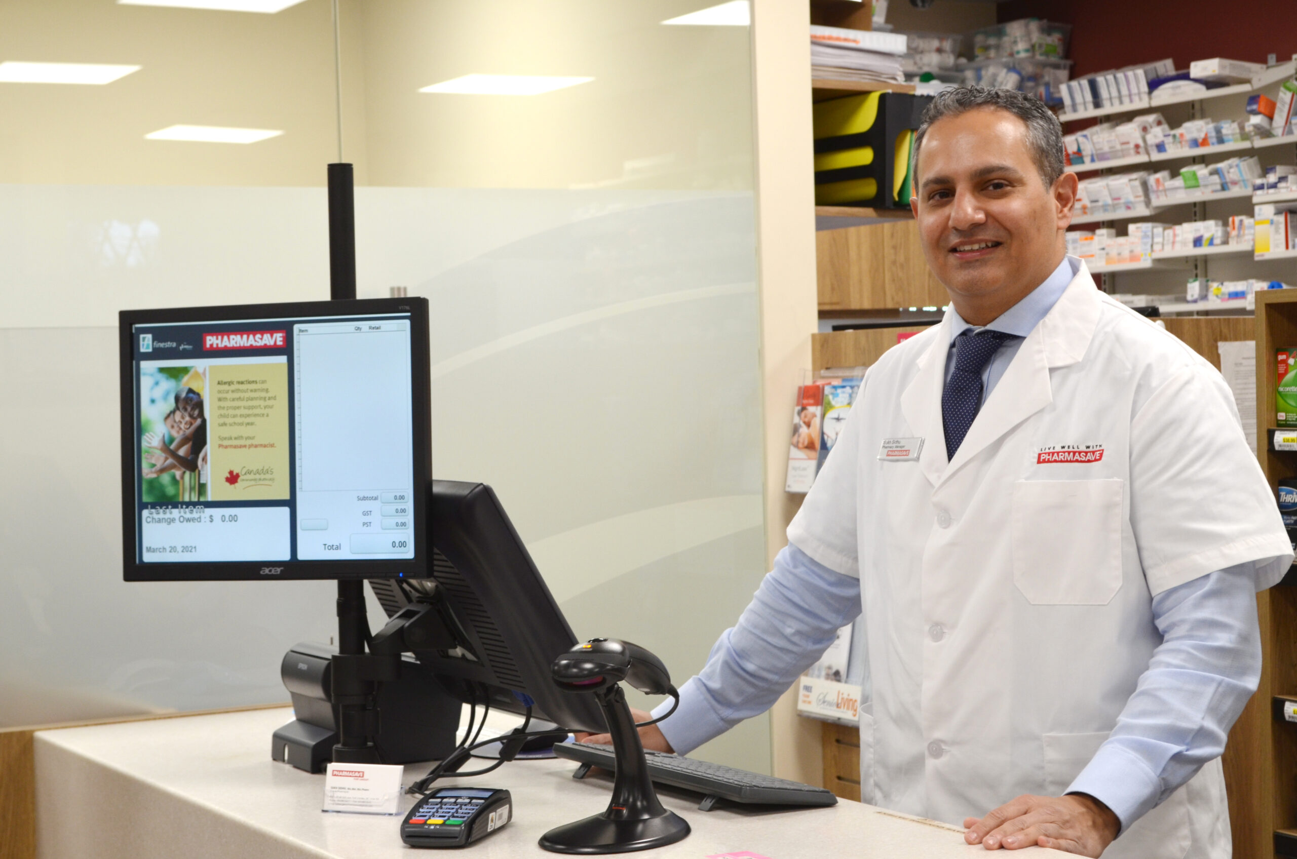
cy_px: 430
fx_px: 2427
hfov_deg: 29.9
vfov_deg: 20.1
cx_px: 648
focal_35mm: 68
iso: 400
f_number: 9
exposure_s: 1/30
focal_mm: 45
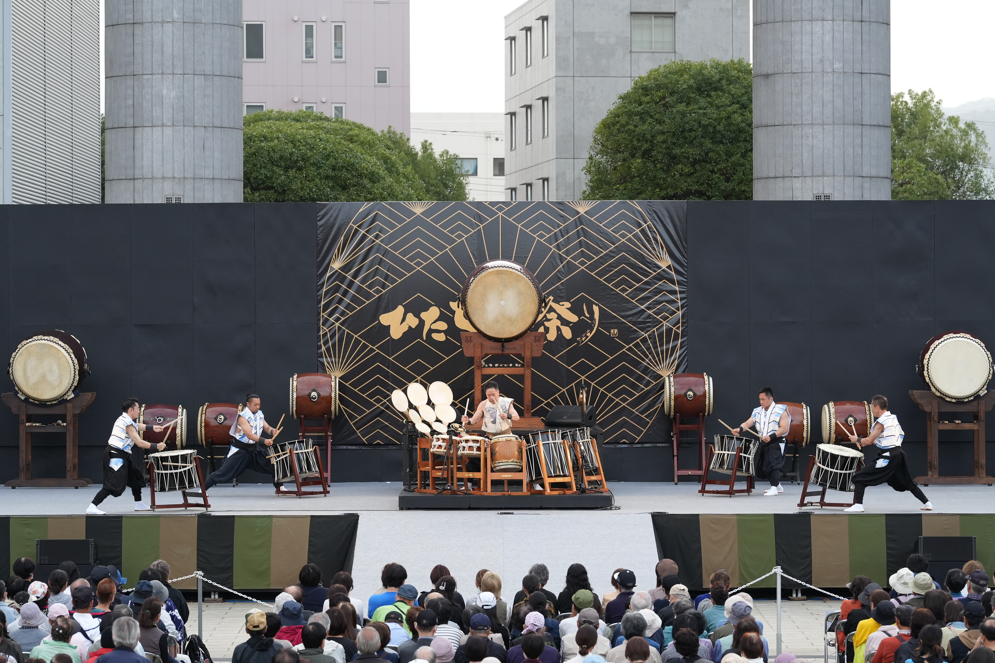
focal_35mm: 128
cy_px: 332
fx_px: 3538
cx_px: 498
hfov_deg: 16.0
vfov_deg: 10.7
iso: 1600
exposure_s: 1/640
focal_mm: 128
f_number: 5.6
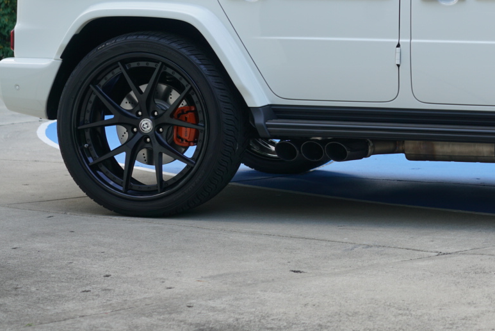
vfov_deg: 11.8
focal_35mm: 115
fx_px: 1583
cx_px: 504
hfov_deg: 17.3
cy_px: 17
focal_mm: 55
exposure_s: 1/160
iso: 125
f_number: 4
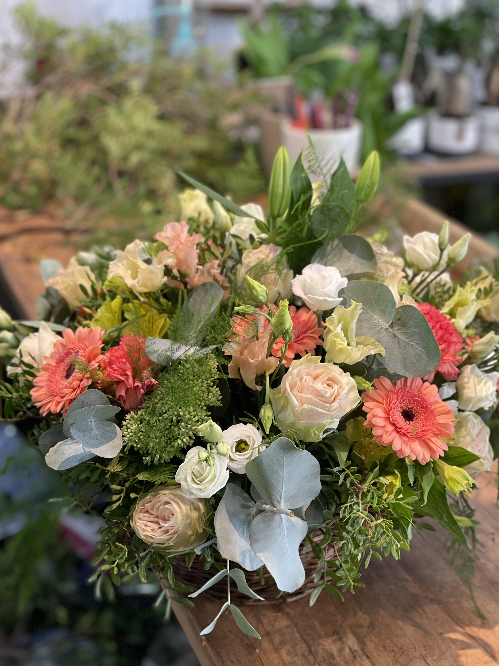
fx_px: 1269
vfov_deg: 29.4
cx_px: 251
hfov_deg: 22.3
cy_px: 332
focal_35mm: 66
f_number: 2.2
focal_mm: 7.5
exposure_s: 1/33
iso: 125
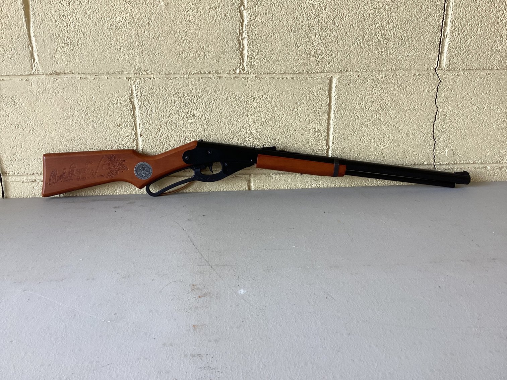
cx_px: 254
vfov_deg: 45.4
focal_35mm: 31
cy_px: 190
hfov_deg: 58.3
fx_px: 454
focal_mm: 3.3
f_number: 2.4
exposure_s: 1/120
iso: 32
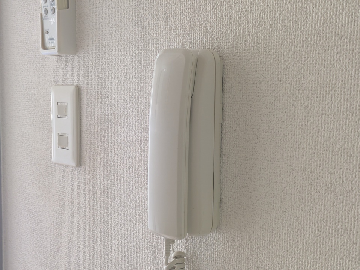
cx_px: 180
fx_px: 530
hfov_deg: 37.5
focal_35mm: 51
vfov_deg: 28.6
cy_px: 135
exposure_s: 1/24
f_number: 1.89
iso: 106
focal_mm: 5.43
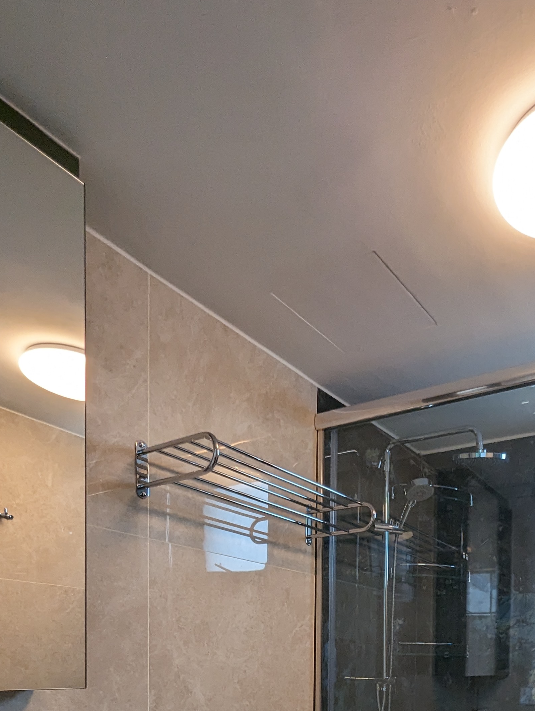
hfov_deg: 52.1
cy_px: 677
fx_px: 514
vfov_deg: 56.5
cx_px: 415
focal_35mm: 25
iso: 141
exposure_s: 1/118
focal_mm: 1.95
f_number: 2.2
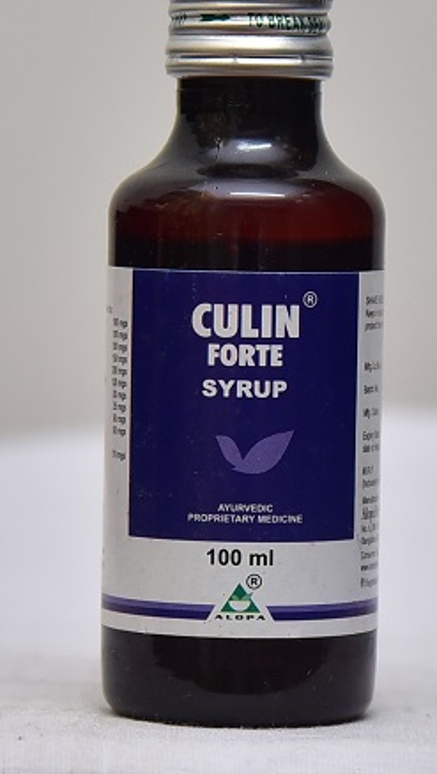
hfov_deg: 11.8
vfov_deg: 20.7
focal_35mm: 103
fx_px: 2118
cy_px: 345
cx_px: 248
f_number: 4.5
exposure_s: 1/125
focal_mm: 82
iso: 1600
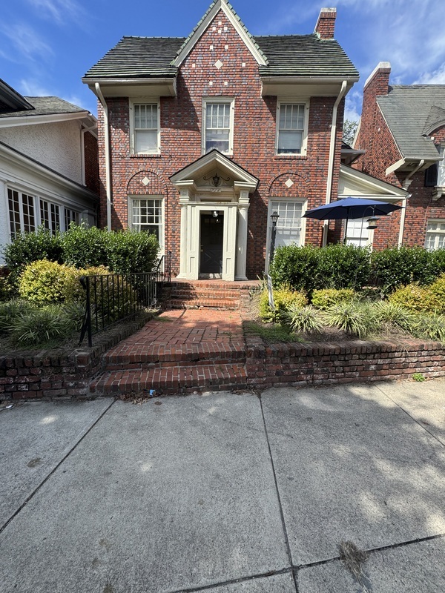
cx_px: 222
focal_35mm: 14
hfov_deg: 85.7
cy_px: 296
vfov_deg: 102.1
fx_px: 240
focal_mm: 2.22
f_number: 2.2
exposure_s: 1/756
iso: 50
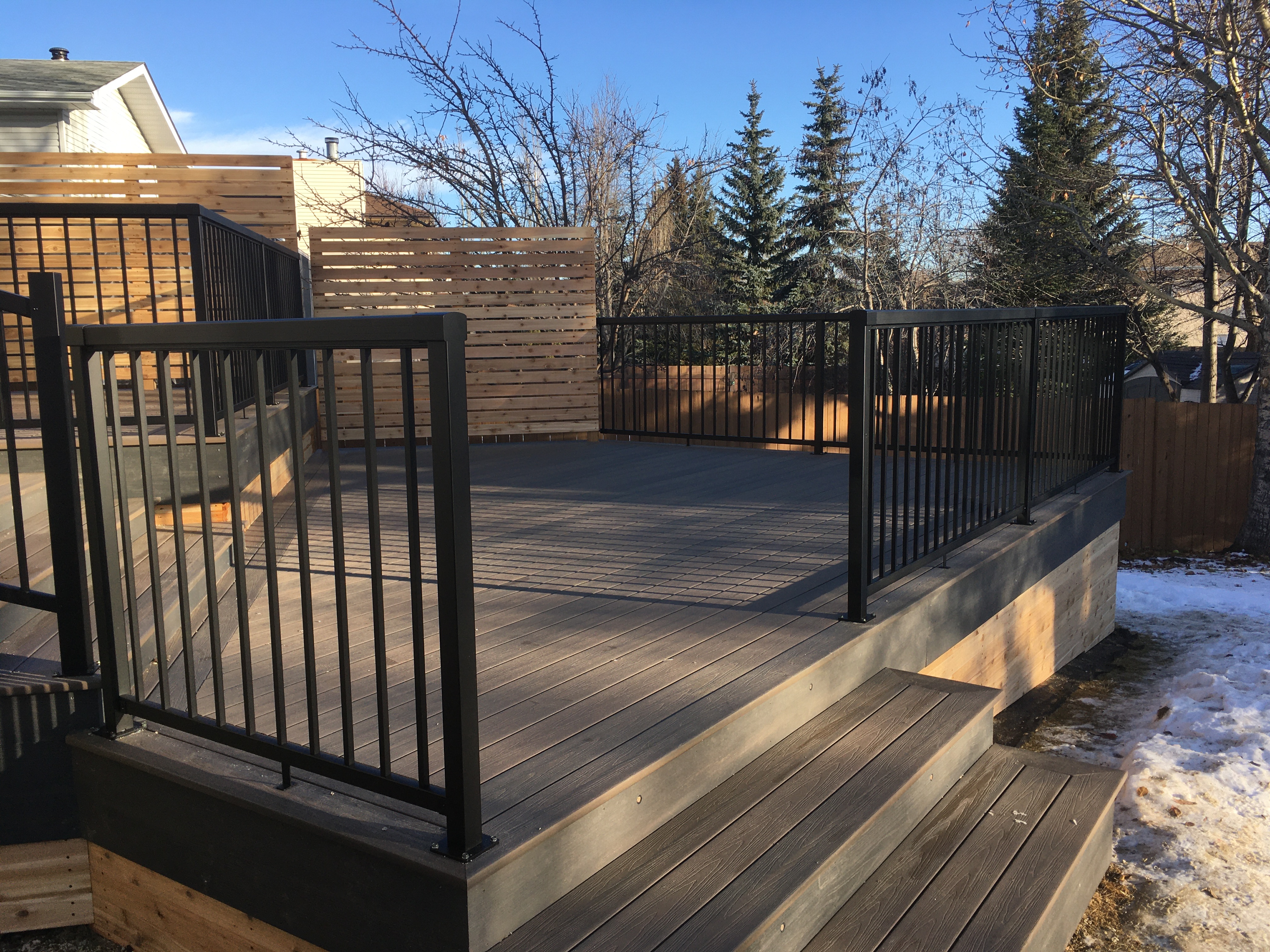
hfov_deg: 61.7
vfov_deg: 48.2
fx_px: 1064
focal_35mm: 29
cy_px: 476
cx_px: 635
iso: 25
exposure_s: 1/538
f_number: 2.2
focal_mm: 4.15
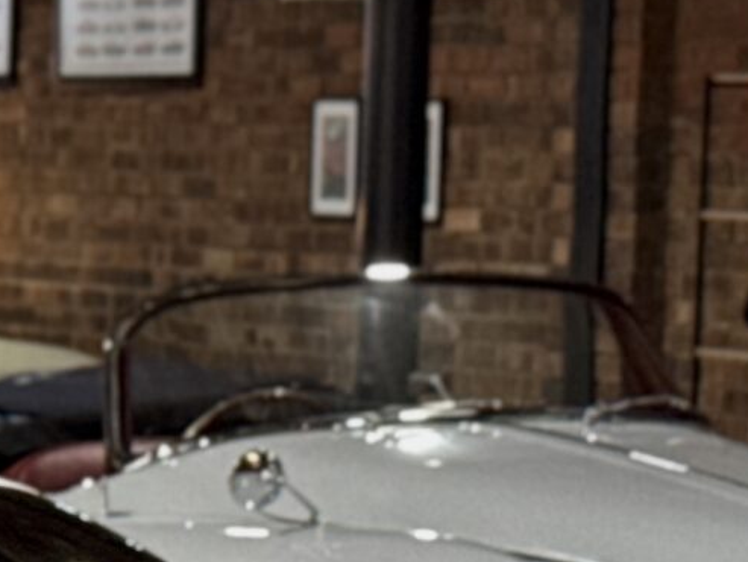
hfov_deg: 7.6
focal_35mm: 249
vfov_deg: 5.9
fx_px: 5382
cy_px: 709
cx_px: -784
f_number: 1.78
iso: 160
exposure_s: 1/50
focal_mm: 6.76
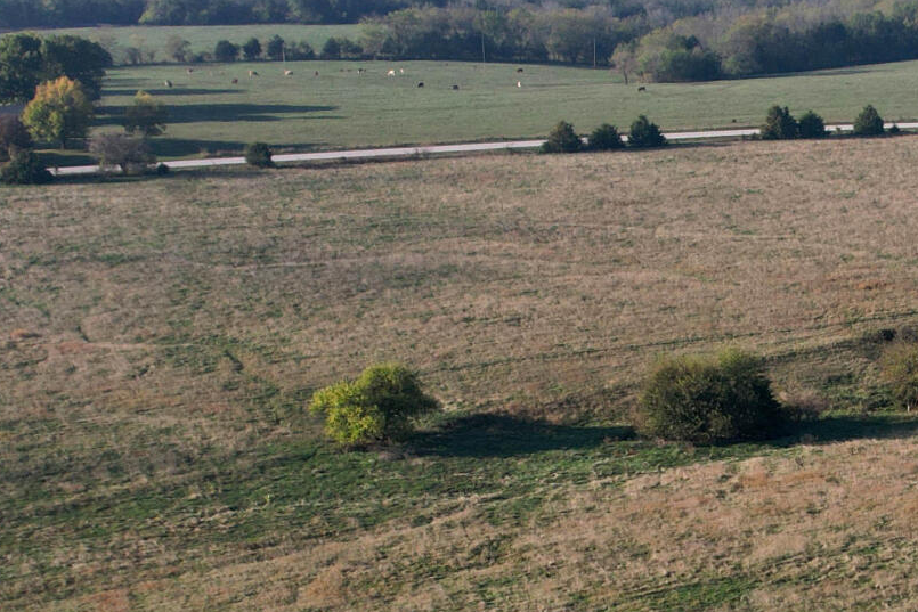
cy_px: 499
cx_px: 982
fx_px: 2091
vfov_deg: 16.5
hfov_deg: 23.4
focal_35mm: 82
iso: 140
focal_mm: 8.38
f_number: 2.8
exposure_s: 1/400
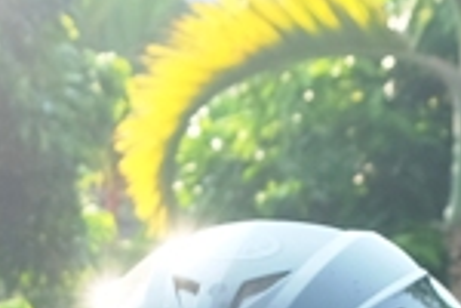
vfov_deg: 6.2
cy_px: 765
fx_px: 2702
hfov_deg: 9.6
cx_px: -163
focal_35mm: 211
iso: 400
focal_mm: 20.5
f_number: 5.6
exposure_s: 1/220
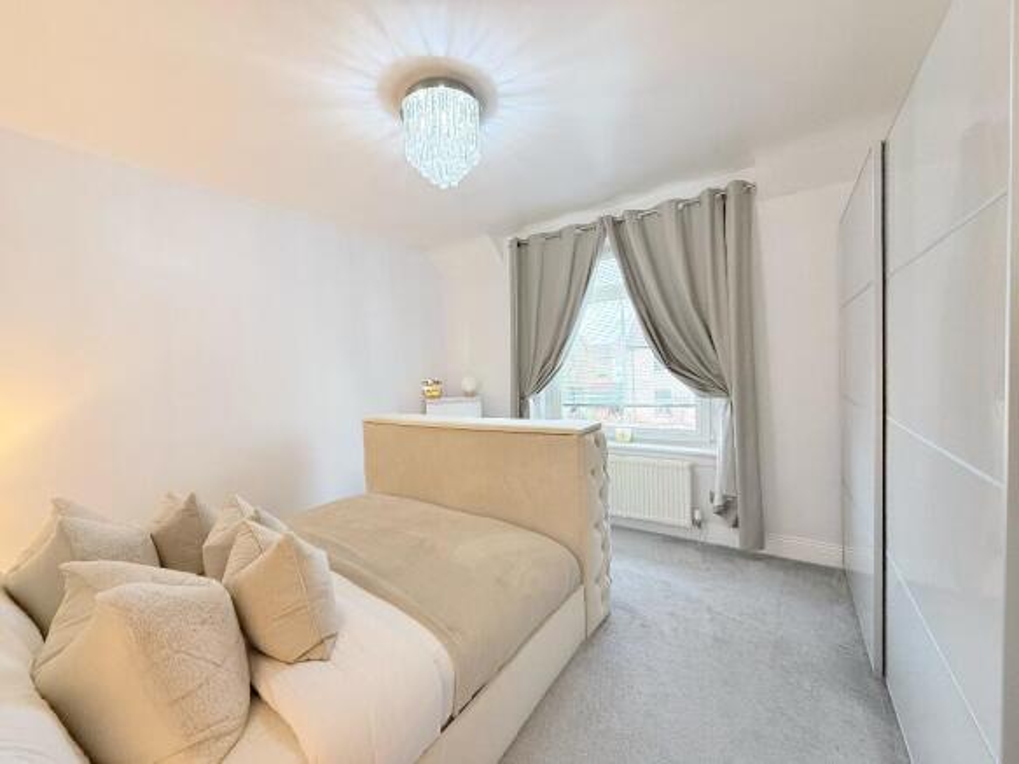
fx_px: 412
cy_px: 382
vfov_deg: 85.7
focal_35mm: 14
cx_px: 510
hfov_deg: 102.1
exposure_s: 1/100
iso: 320
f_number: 2.2
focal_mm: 2.22
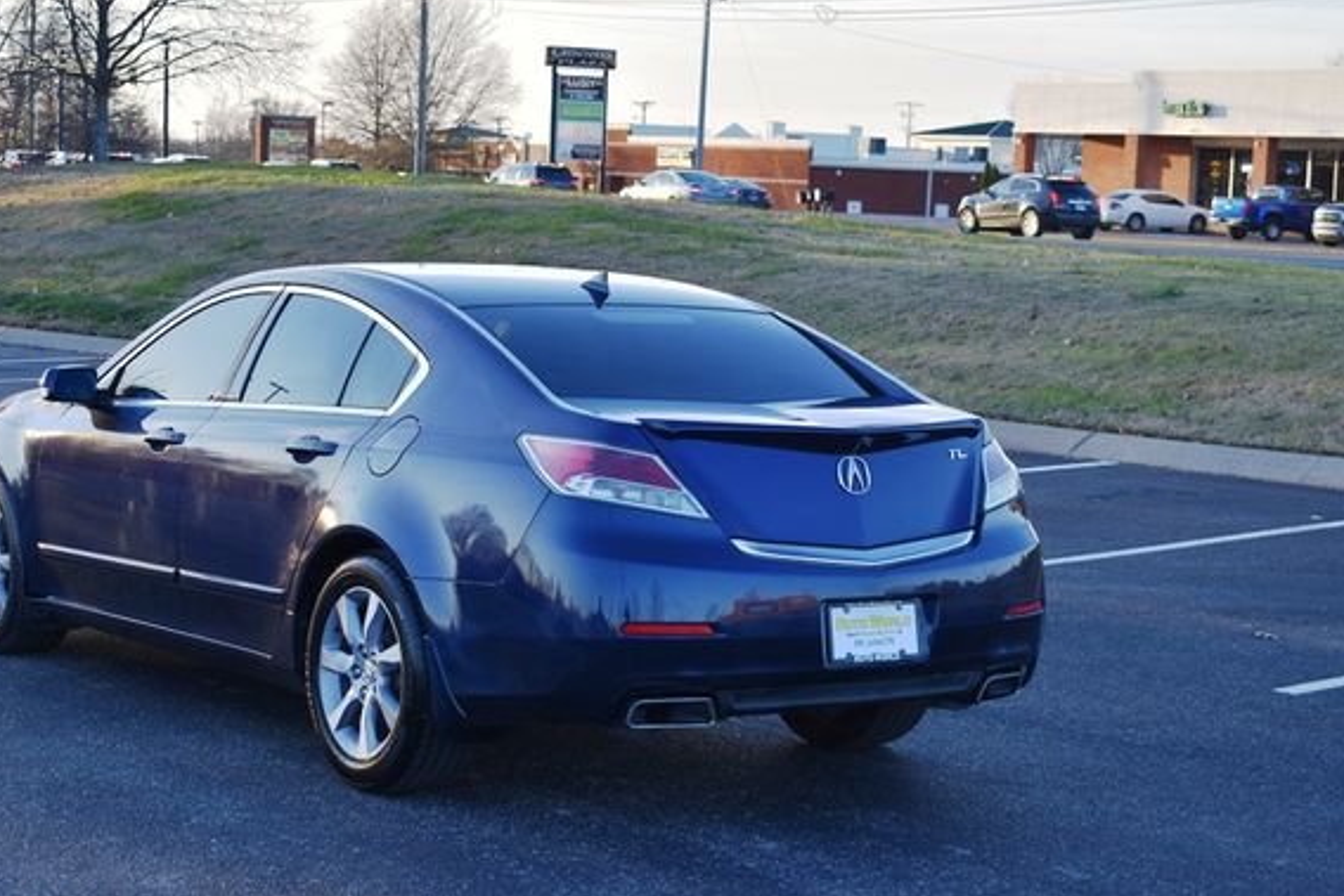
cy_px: 401
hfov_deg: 28.4
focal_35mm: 71
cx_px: 665
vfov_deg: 19.2
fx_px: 2651
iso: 220
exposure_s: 1/250
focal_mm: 42
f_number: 5.6
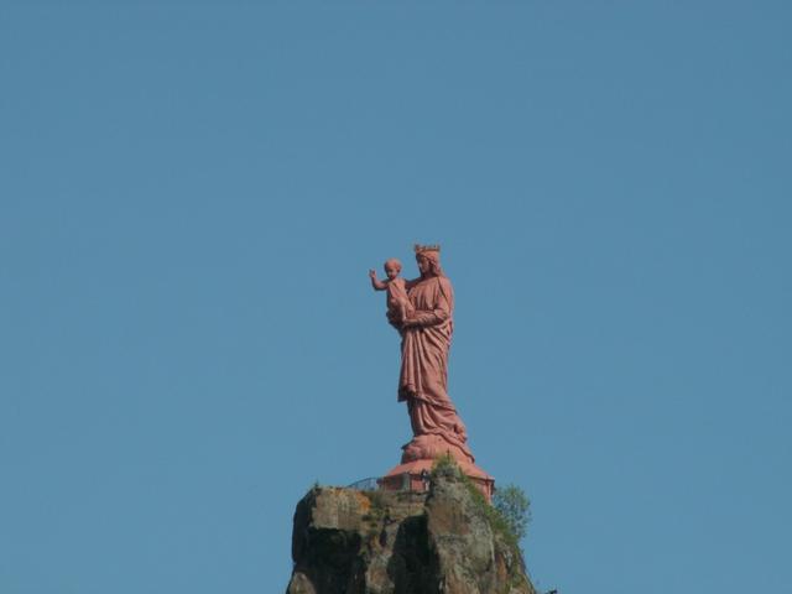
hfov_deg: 4.8
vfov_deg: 3.6
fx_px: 9381
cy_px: 297
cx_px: 396
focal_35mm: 410
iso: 50
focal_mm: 67.95
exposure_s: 1/320
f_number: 7.1
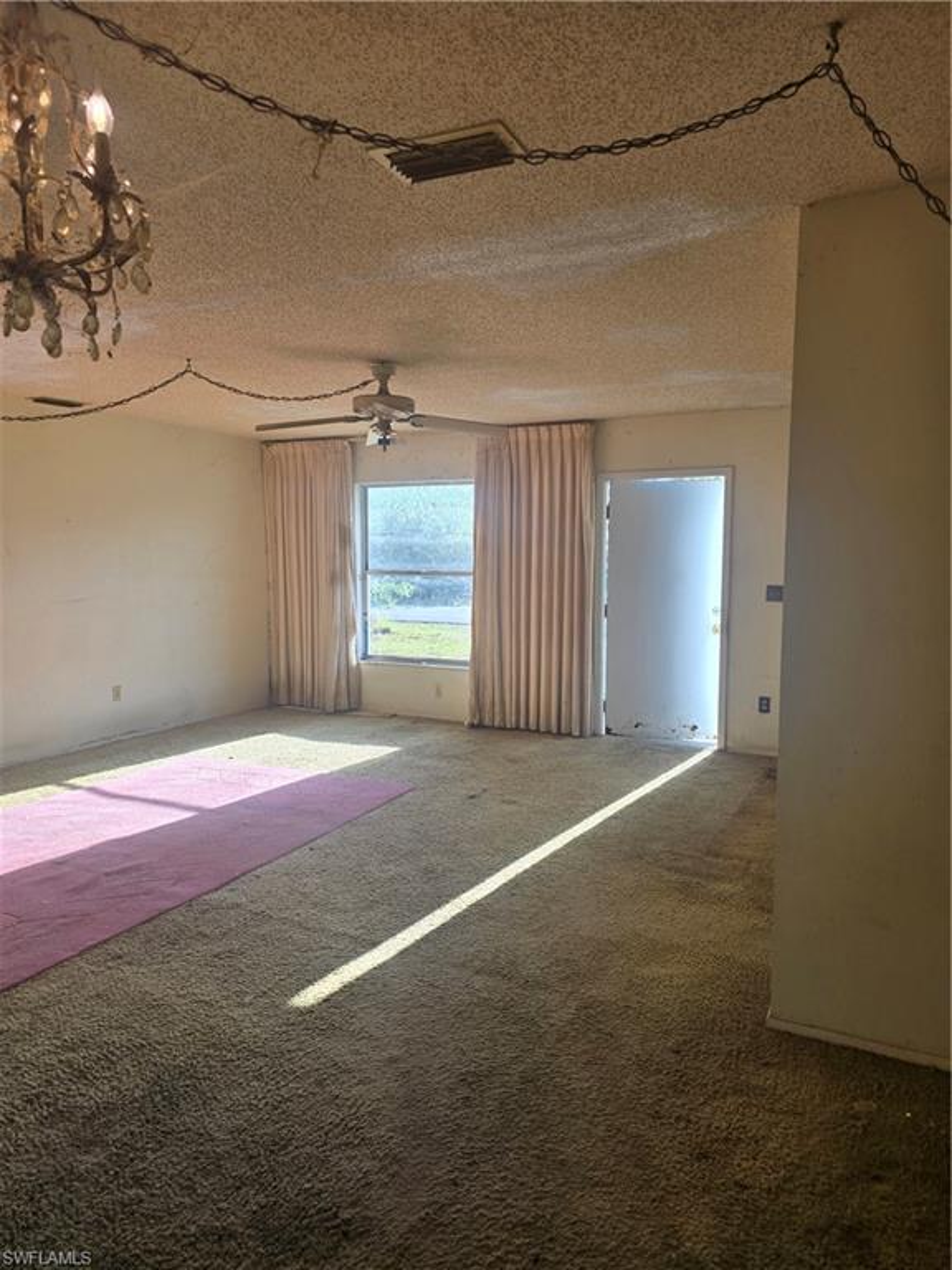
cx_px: 476
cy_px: 635
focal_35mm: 23
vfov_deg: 73.9
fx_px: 843
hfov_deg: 58.9
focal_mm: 6.3
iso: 16
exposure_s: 1/180
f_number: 1.7
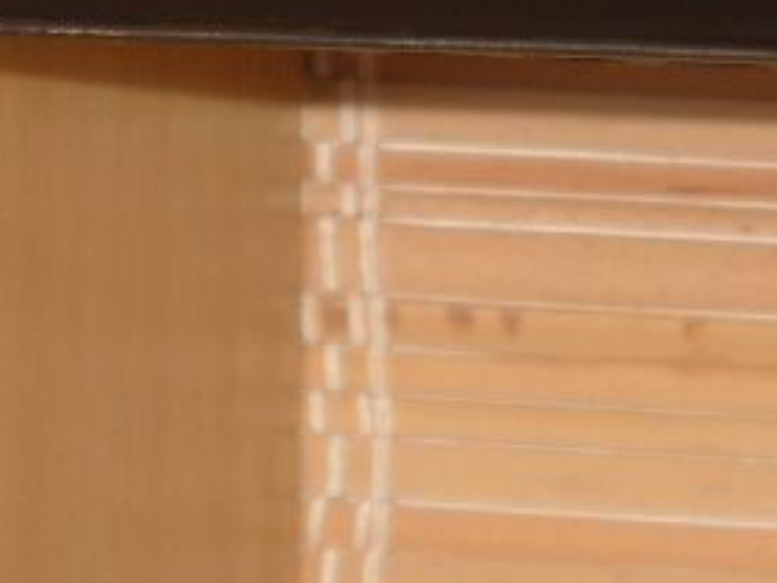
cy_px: -196
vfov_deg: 3.6
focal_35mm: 413
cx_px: 600
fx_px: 9274
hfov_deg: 4.8
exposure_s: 1/60
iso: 100
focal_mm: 24.03
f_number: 6.7
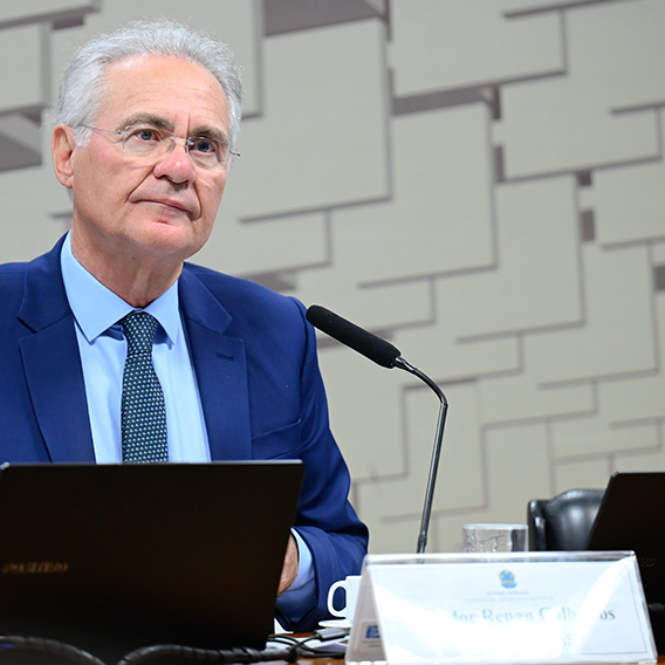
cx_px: 252
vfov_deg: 6.1
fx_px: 6281
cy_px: 332
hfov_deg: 6.1
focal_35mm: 289
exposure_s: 1/160
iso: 1600
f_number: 2.8
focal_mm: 150
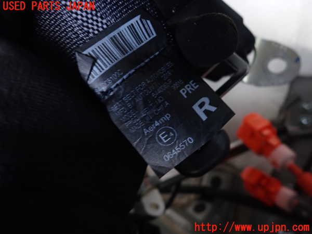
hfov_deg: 69.4
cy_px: 117
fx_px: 225
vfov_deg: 54.9
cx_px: 156
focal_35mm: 25
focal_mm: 4.5
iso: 320
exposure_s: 1/30
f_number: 2
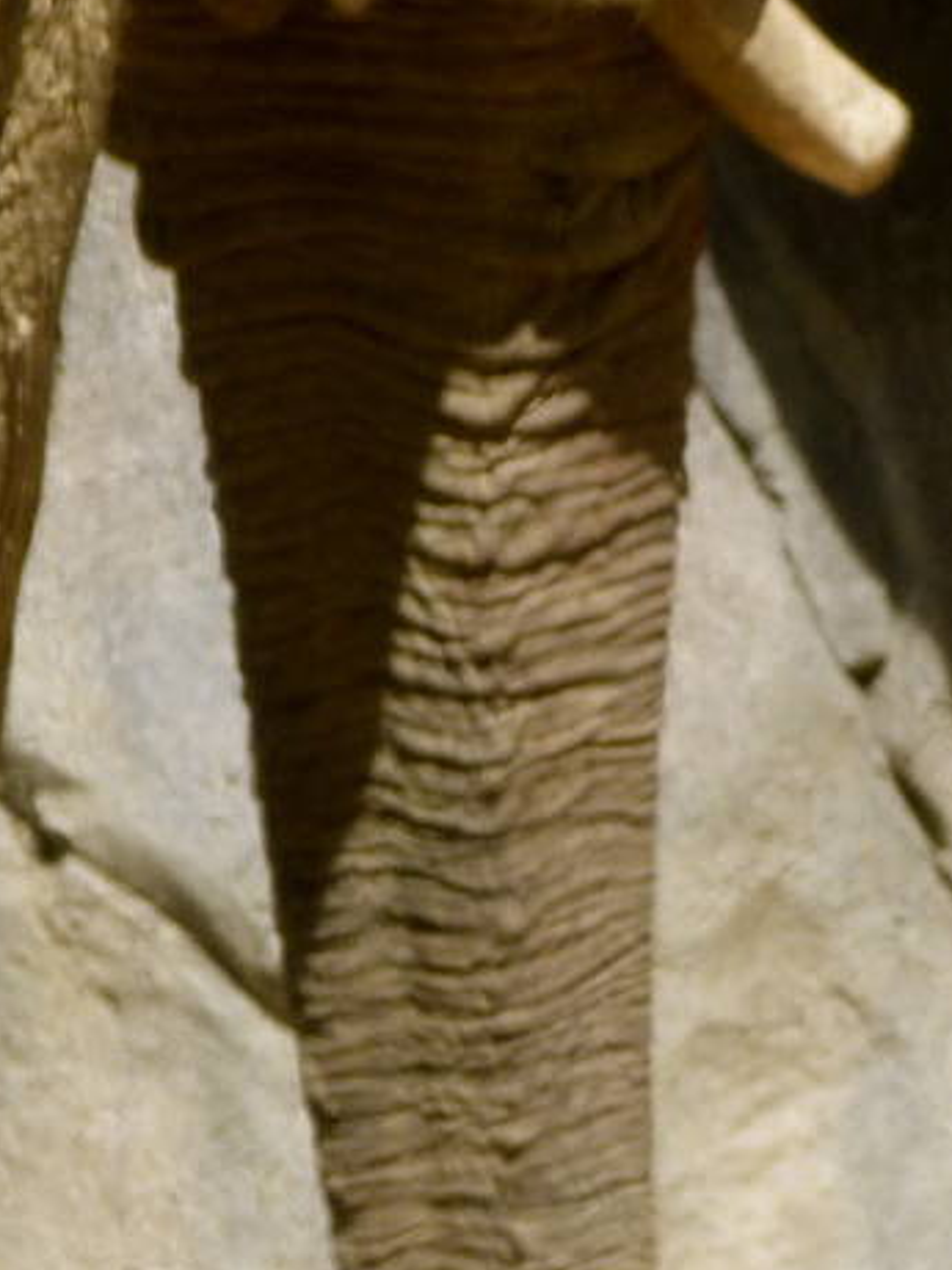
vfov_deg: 1.5
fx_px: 49870
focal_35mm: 1360
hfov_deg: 1.1
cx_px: 751
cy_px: 508
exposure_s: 1/250
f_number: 5.6
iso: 80
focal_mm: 70.3
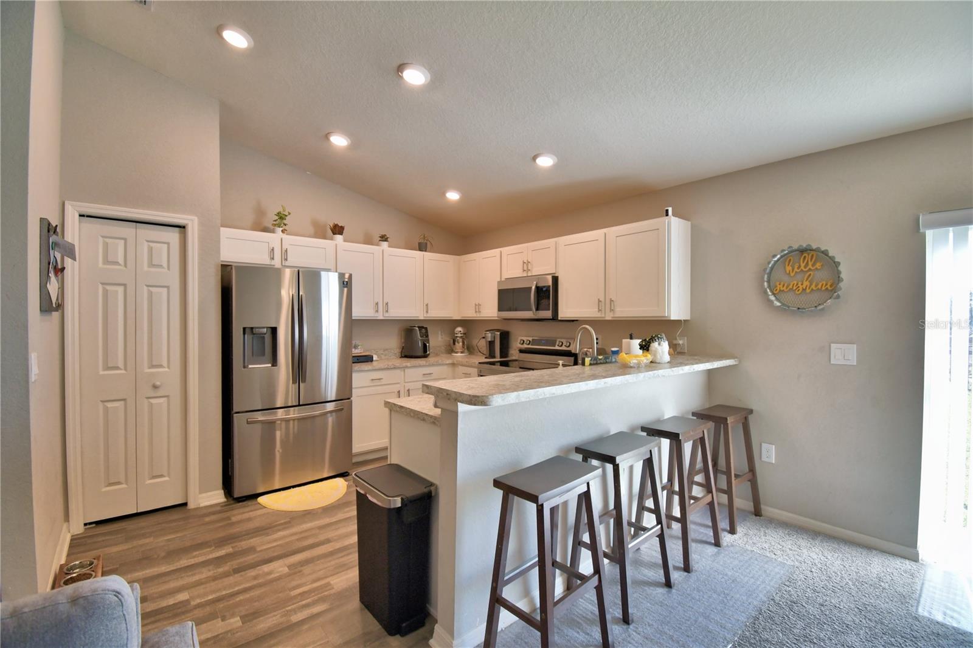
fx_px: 405
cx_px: 486
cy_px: 324
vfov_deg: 77.3
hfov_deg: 100.4
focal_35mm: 15
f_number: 4.5
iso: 400
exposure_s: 1/125
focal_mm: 10
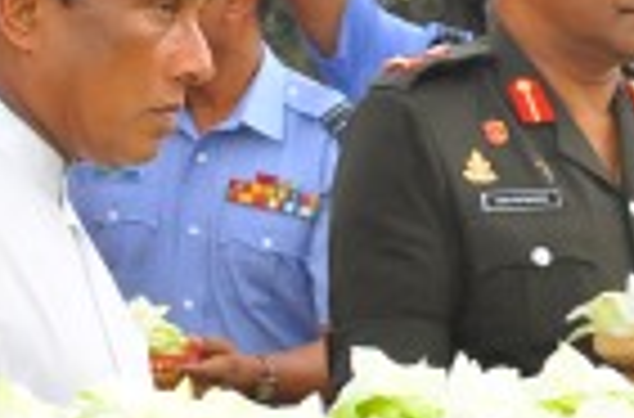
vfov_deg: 8.5
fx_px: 2811
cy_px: 333
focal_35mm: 160
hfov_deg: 12.6
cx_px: -130
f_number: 5.6
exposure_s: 1/125
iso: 500
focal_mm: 25
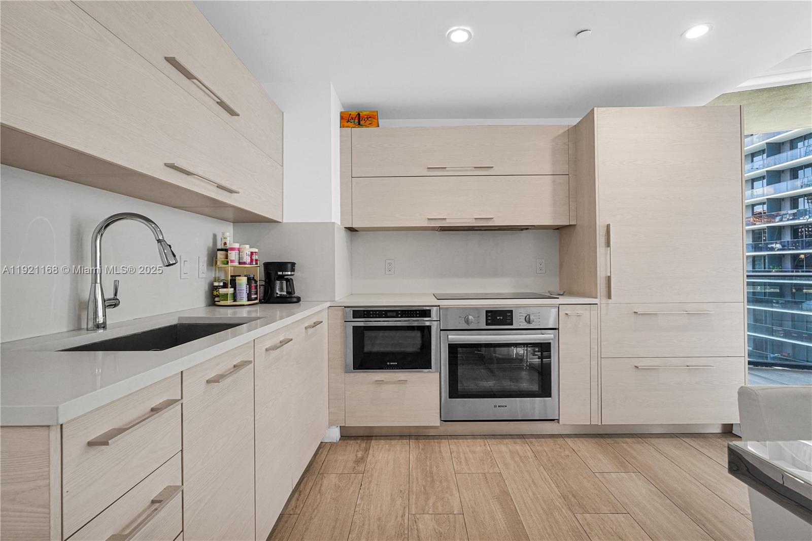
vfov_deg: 73.7
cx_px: 406
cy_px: 270
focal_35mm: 16
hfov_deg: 96.7
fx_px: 361
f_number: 9
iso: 1000
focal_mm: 16
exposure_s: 1/30
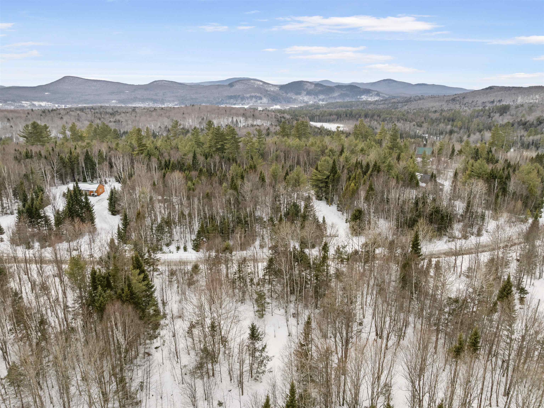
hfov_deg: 71.6
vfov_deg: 56.8
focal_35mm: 24
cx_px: 272
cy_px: 204
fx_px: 377
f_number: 2.8
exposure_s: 1/1600
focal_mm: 12.29
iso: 210
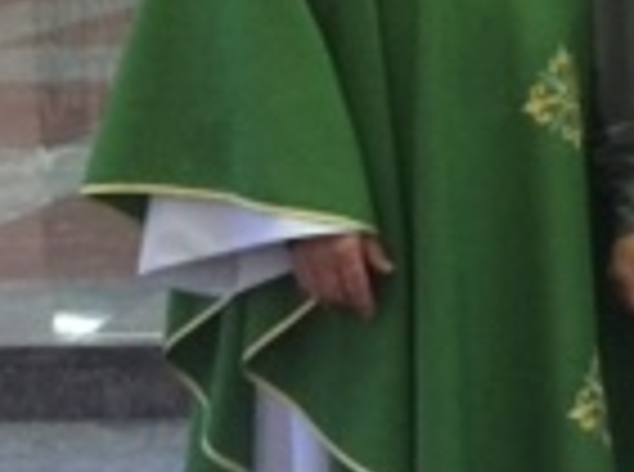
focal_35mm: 132
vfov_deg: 10.9
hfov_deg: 13.2
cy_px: -157
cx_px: 1214
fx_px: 2411
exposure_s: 1/17
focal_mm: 4.15
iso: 250
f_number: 2.2
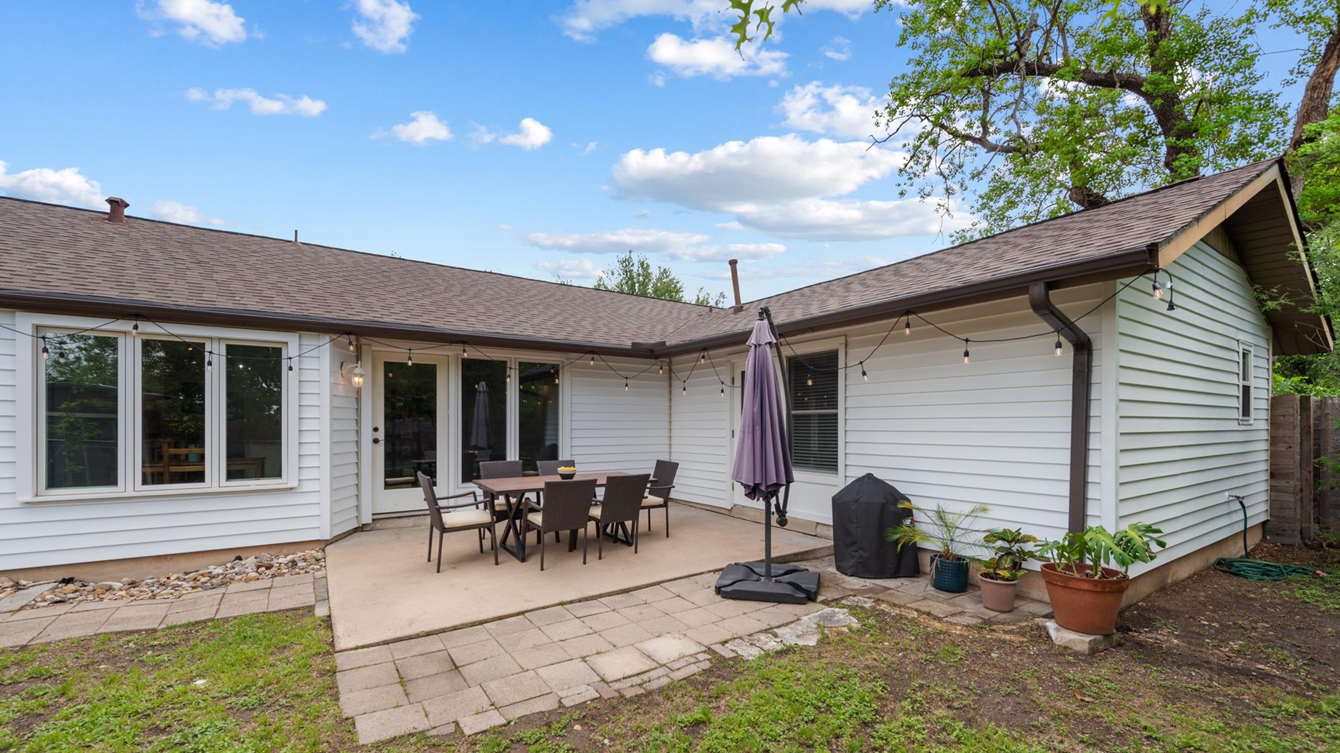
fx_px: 568
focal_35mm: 16
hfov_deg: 99.4
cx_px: 663
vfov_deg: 66.8
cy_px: 425
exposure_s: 1/200
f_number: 8
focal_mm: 15
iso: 400
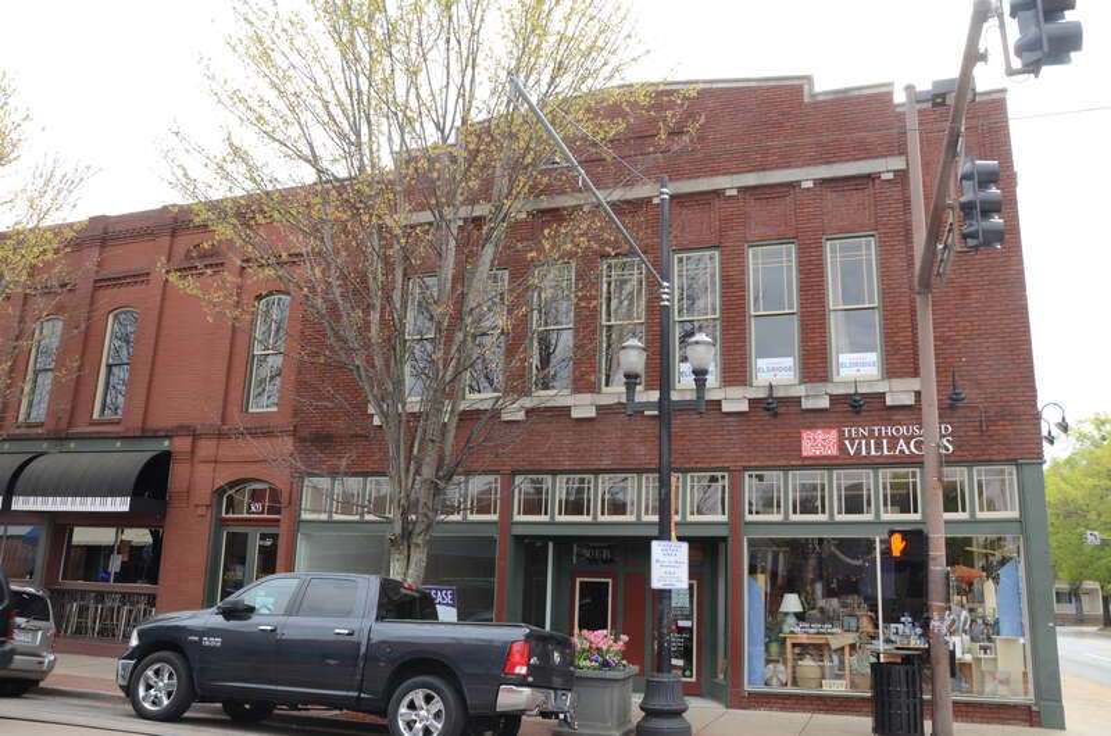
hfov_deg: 67.5
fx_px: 832
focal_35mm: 27
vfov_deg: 47.7
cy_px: 368
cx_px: 556
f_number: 10
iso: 250
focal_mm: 18
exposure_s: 1/100
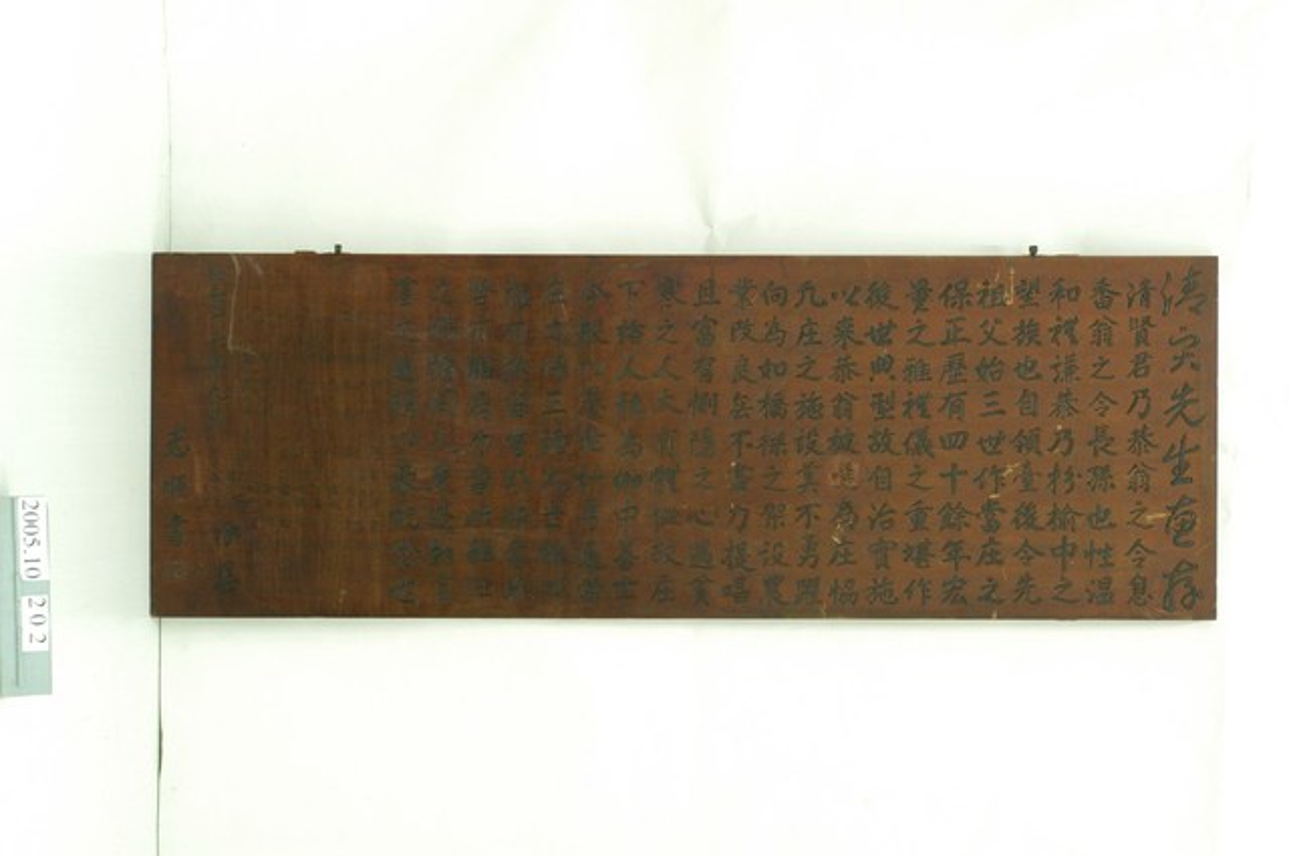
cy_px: 428
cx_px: 644
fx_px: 3218
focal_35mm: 90
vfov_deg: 15.1
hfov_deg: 22.6
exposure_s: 1/4
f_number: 8
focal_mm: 60
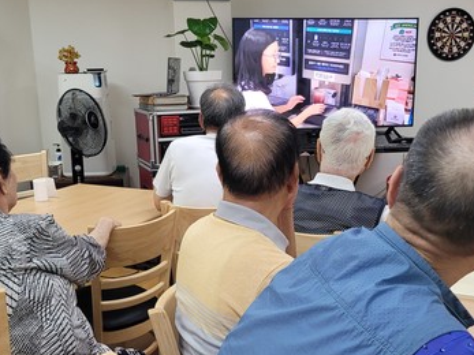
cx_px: 249
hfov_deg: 42.1
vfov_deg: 32.1
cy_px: 216
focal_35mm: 45
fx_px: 616
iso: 160
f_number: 1.8
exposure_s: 1/120
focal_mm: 5.4
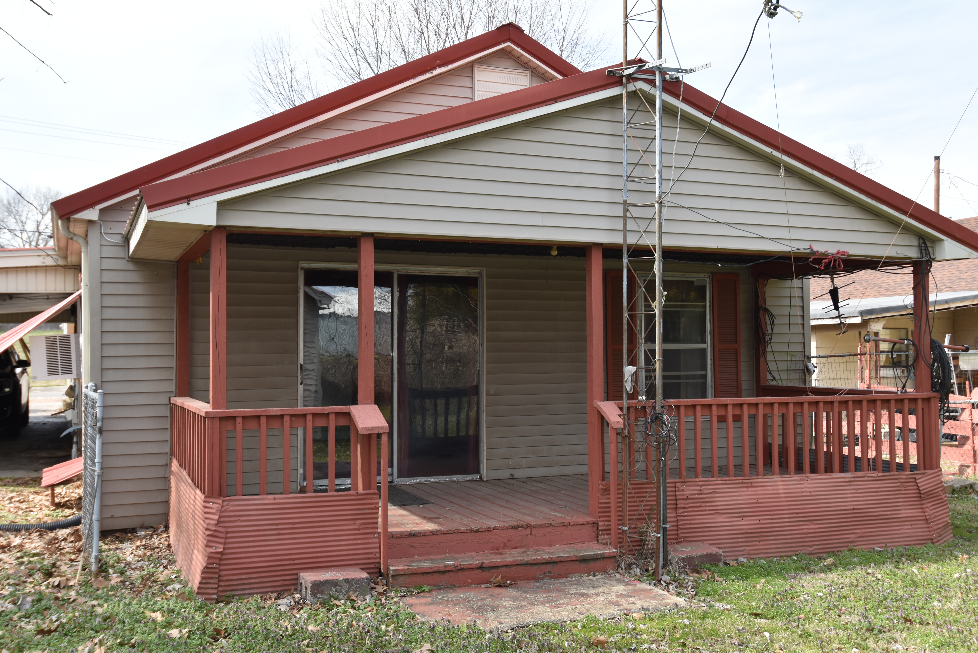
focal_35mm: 36
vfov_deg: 36.9
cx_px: 489
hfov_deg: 53.1
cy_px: 326
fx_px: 978
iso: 100
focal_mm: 24
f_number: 6.3
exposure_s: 1/160
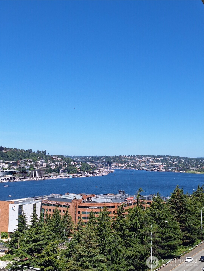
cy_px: 136
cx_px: 102
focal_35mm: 23
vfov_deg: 73.9
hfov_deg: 58.9
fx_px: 181
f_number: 1.8
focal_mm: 5.54
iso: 40
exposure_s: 1/1908
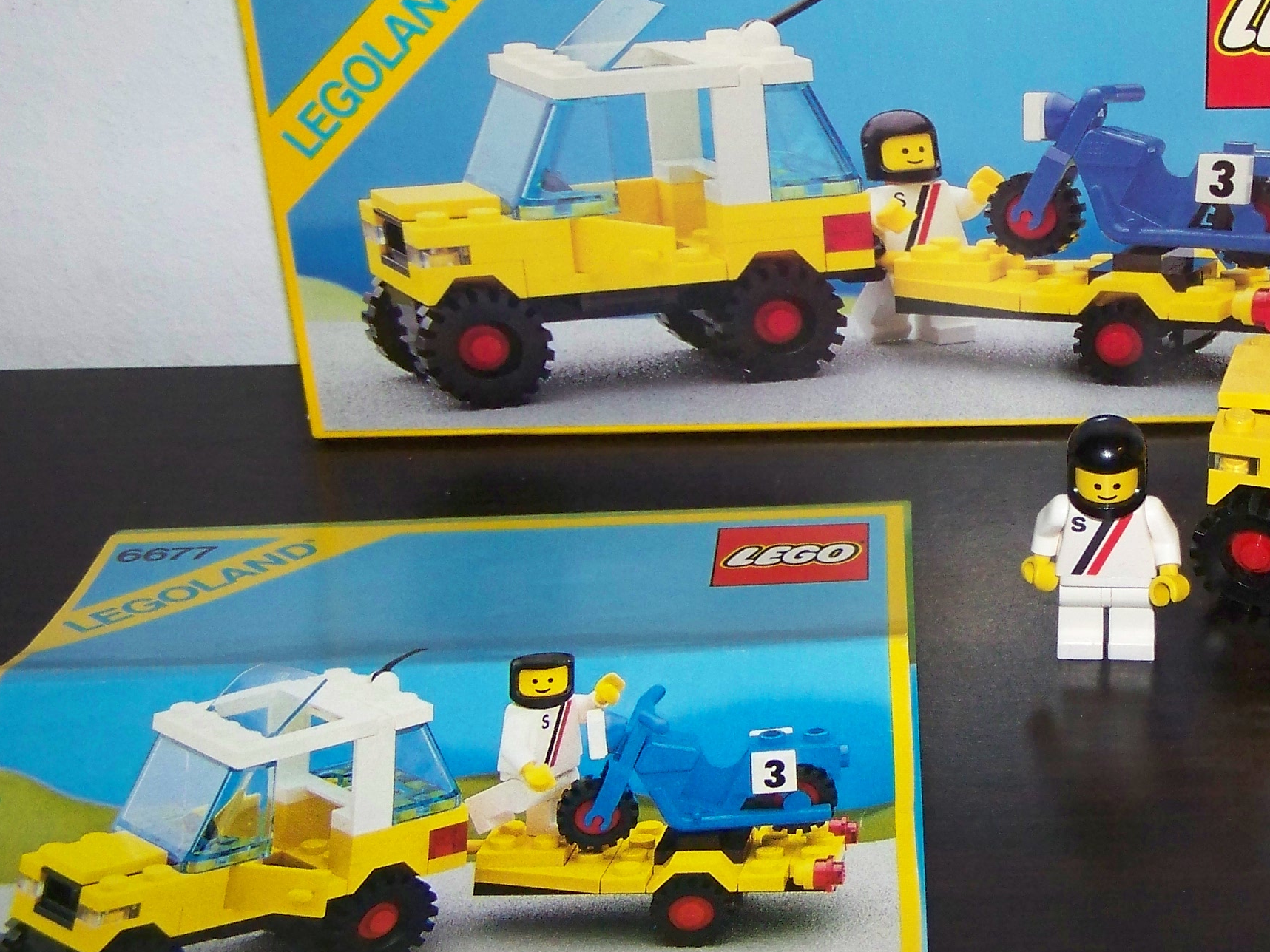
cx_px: 1097
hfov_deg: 27.7
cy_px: 418
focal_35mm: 68
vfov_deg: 21.6
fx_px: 2495
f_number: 2.8
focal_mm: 6.3
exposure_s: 1/30
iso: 200
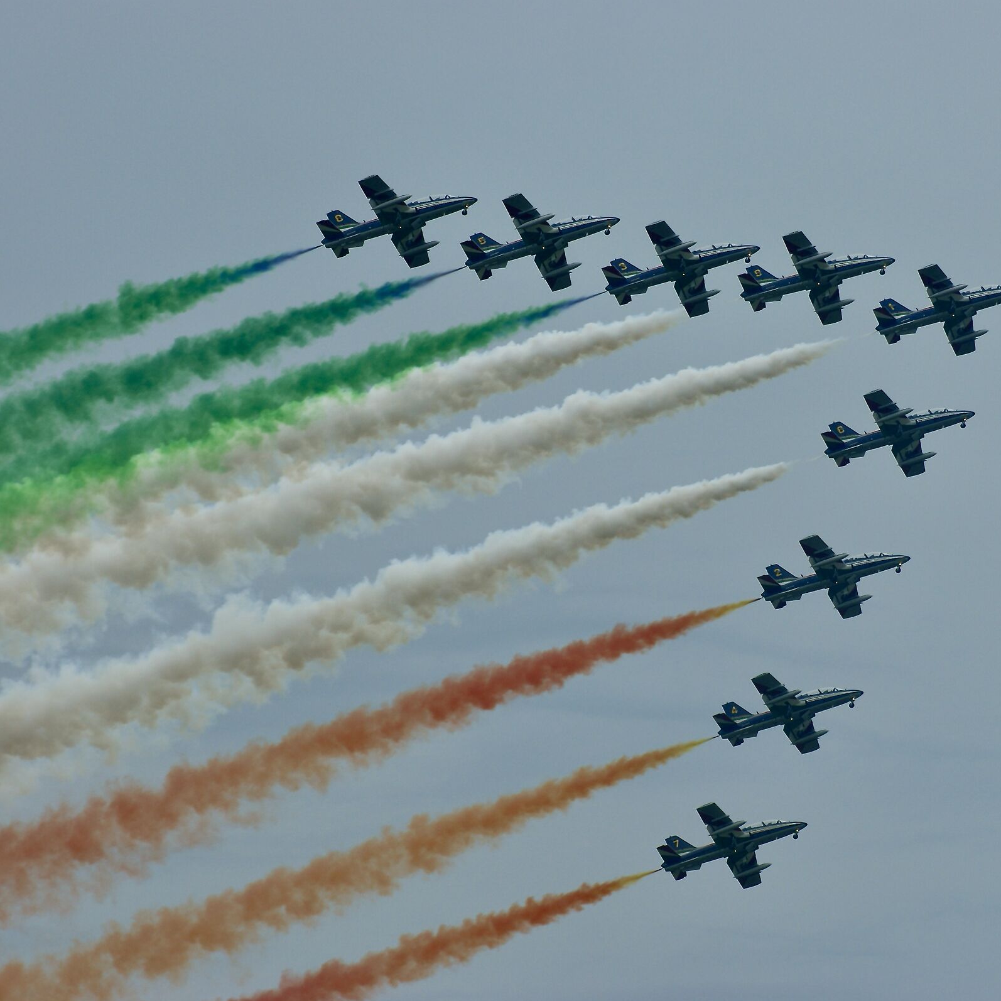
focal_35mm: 307
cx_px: 642
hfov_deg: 5.7
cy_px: 500
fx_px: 10044
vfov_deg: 5.7
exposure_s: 1/400
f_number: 8
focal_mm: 160
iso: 100
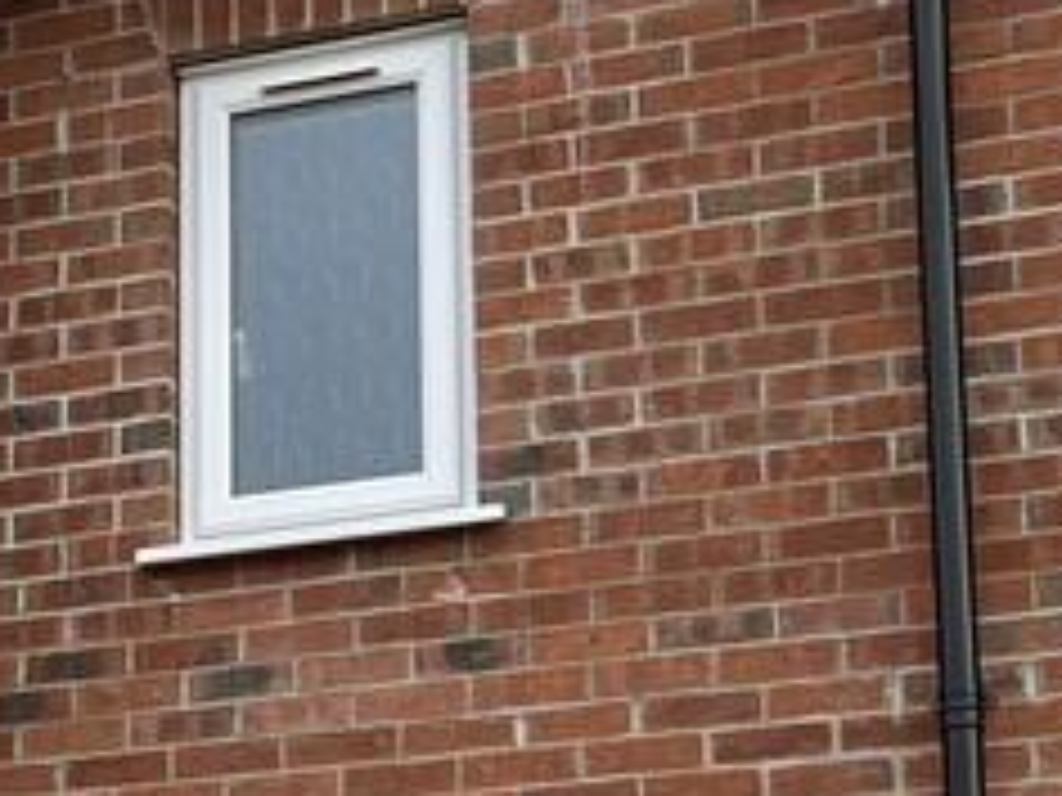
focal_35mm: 113
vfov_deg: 12.6
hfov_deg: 16.6
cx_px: -274
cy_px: 1093
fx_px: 3467
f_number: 1.6
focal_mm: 5.1
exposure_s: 1/1028
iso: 50
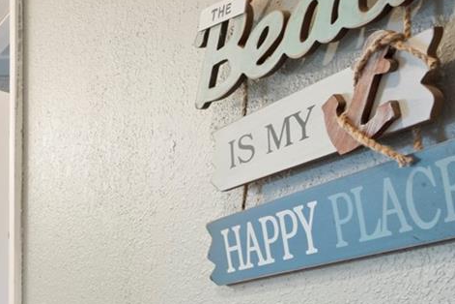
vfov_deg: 23.3
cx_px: -313
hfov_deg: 24.1
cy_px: 399
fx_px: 645
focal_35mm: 51
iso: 100
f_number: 8
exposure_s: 2
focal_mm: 10
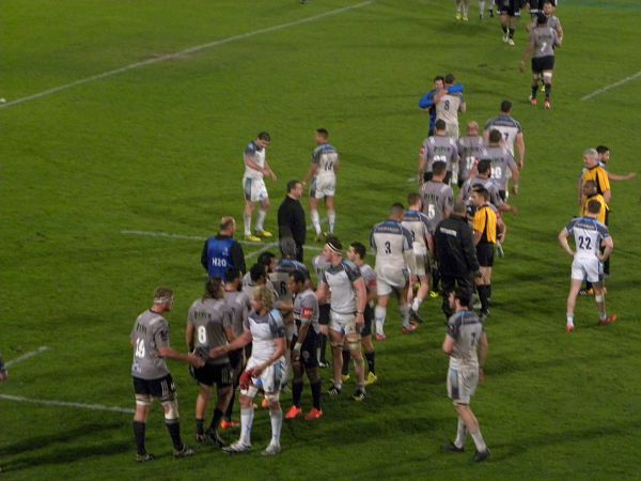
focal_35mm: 162
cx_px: 320
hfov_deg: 12.2
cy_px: 240
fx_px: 3000
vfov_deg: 9.2
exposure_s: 1/47
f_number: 4.5
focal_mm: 28.8
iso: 400
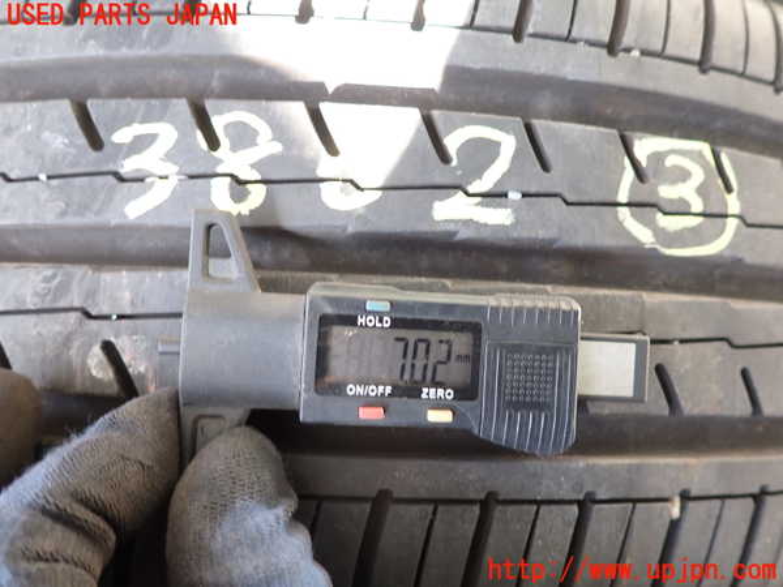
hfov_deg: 69.4
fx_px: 565
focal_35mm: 25
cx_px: 392
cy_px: 294
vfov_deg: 54.9
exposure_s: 1/40
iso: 200
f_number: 2
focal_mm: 4.5
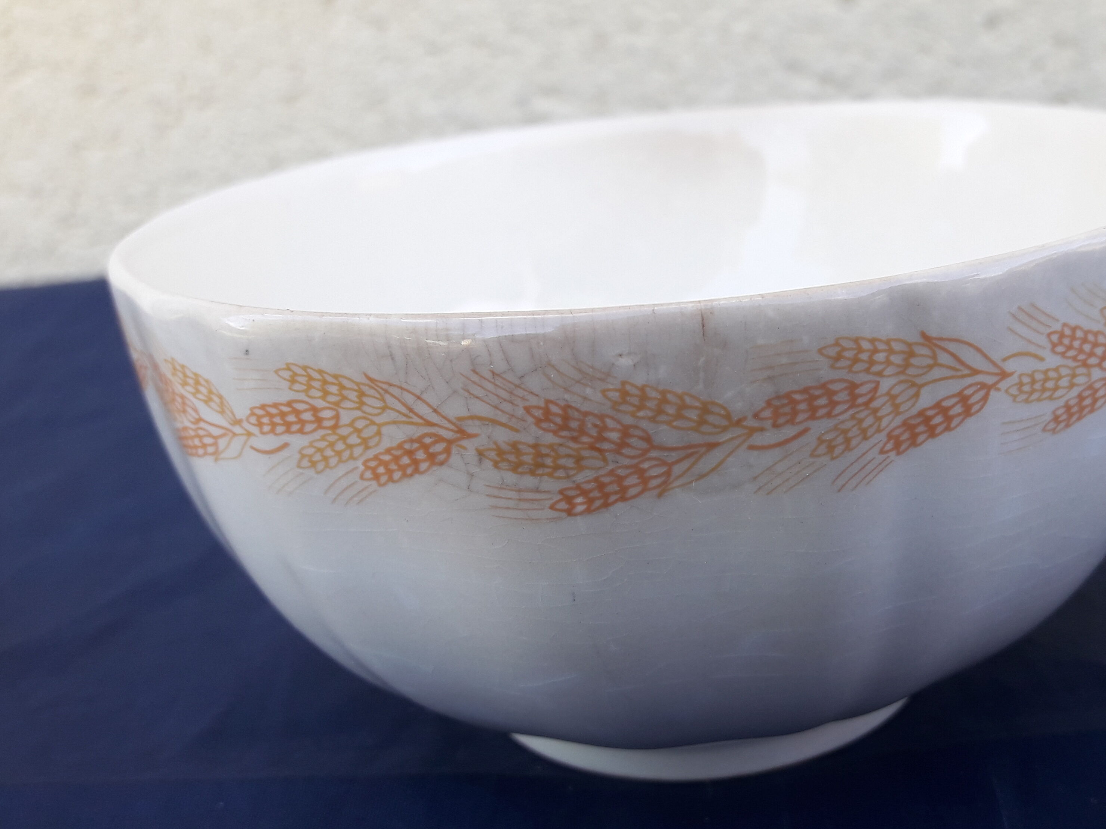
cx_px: 681
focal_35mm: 39
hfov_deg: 47.5
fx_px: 1246
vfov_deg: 36.6
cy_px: 527
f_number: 1.9
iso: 40
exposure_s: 1/107
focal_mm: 3.7
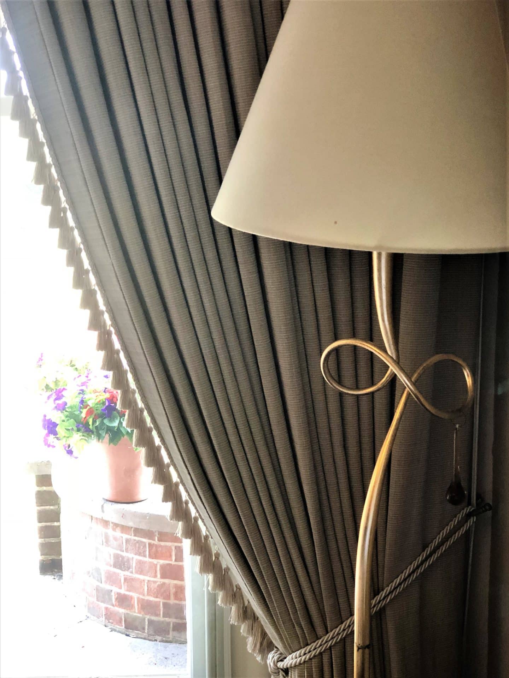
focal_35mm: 57
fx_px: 1118
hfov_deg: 25.7
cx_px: 254
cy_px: 339
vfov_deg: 33.8
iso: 400
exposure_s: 1/50
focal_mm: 6.6
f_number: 2.8
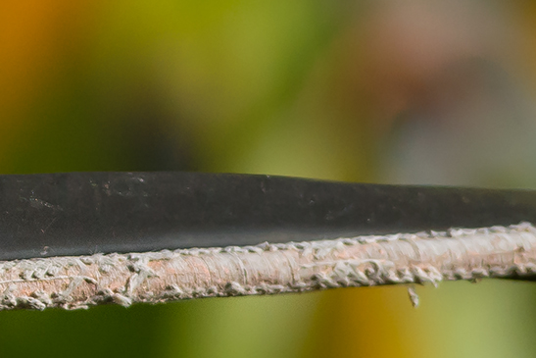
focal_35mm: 1096
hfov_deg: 1.9
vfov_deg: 1.3
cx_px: -198
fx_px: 16322
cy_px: -83
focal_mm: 400
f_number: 5.6
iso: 1000
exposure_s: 1/1250
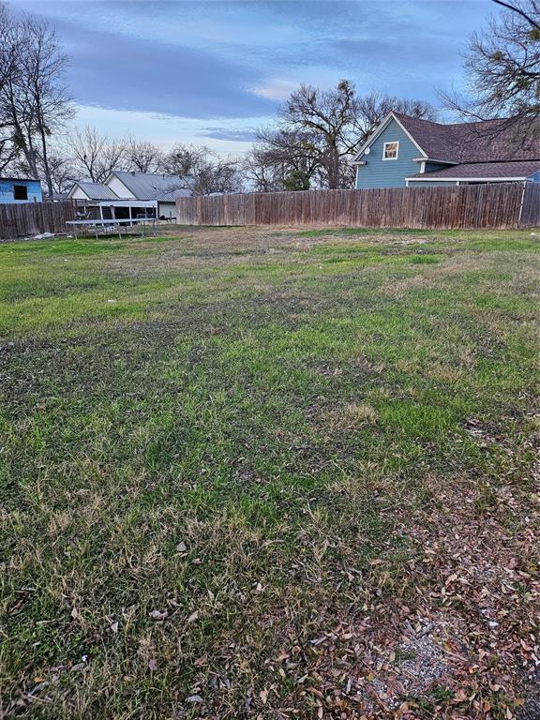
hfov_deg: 56.8
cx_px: 270
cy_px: 360
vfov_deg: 71.6
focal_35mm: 24
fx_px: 499
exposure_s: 1/180
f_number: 1.8
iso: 250
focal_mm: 5
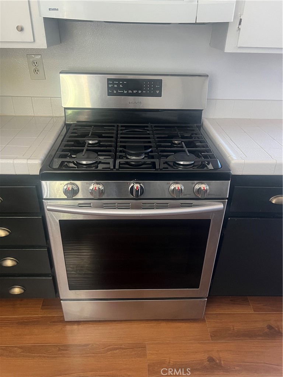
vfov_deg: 67.3
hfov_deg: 53.1
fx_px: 283
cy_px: 188
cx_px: 142
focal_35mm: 26
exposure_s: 1/60
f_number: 1.5
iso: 400
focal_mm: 5.7
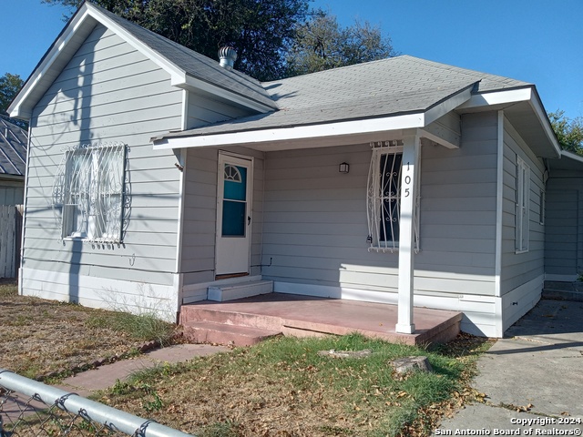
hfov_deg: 63.4
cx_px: 292
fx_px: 472
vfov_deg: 49.7
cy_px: 218
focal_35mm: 28
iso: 100
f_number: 2.2
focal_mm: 3.71
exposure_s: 1/1332
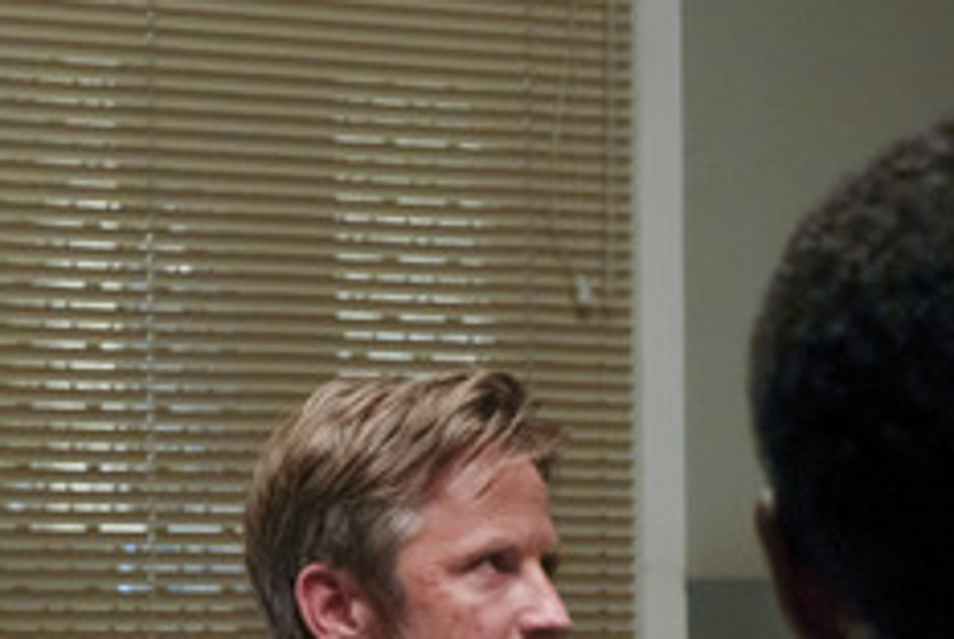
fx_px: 3900
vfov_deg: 9.3
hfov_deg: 13.8
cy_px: 606
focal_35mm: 147
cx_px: 925
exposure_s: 1/60
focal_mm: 29.2
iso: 4000
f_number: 4
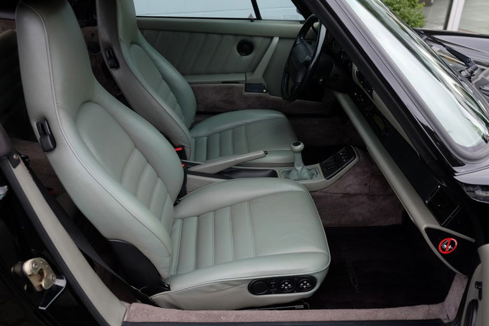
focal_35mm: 31
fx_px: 421
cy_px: 163
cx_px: 244
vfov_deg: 42.3
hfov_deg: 60.3
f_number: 3.6
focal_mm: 20.5
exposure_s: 1/110
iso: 200
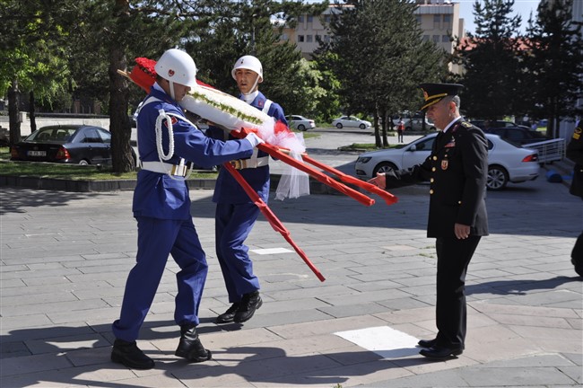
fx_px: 777
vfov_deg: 28.0
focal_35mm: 48
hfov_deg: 41.2
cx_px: 292
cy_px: 194
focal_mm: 32
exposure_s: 1/400
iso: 200
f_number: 10
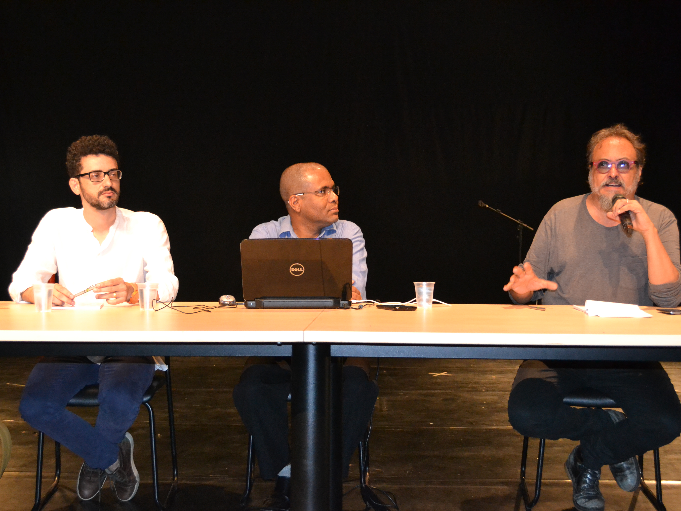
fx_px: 964
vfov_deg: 29.7
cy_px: 256
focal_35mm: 49
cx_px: 324
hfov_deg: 38.9
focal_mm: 30
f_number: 4.5
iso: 2800
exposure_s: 1/60
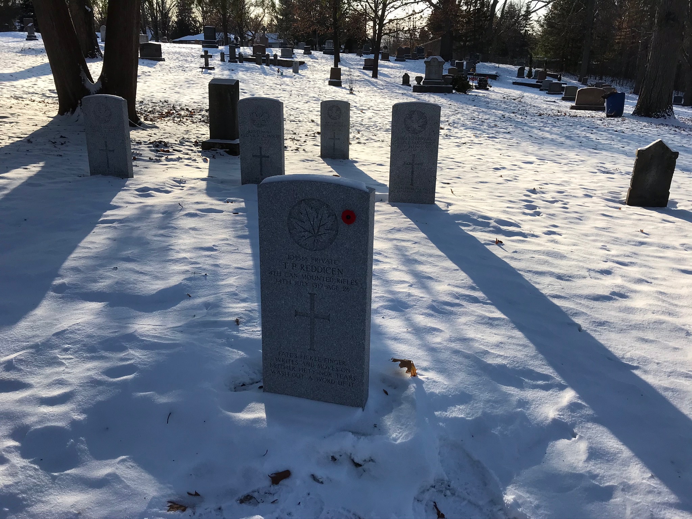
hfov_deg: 63.4
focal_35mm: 28
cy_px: 260
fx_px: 560
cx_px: 346
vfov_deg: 49.7
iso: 20
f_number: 1.8
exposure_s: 1/1880
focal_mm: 3.99
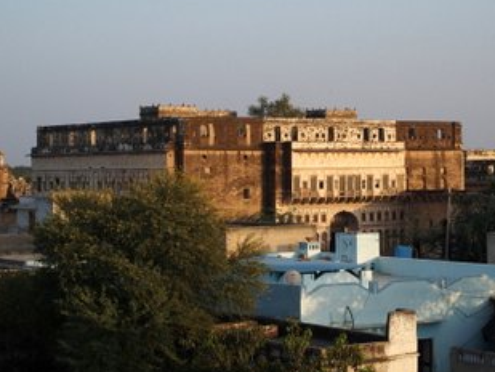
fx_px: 1416
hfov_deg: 19.8
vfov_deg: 14.9
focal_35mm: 99
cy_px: 199
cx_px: 282
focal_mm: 17.8
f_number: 3.5
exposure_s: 1/500
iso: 100
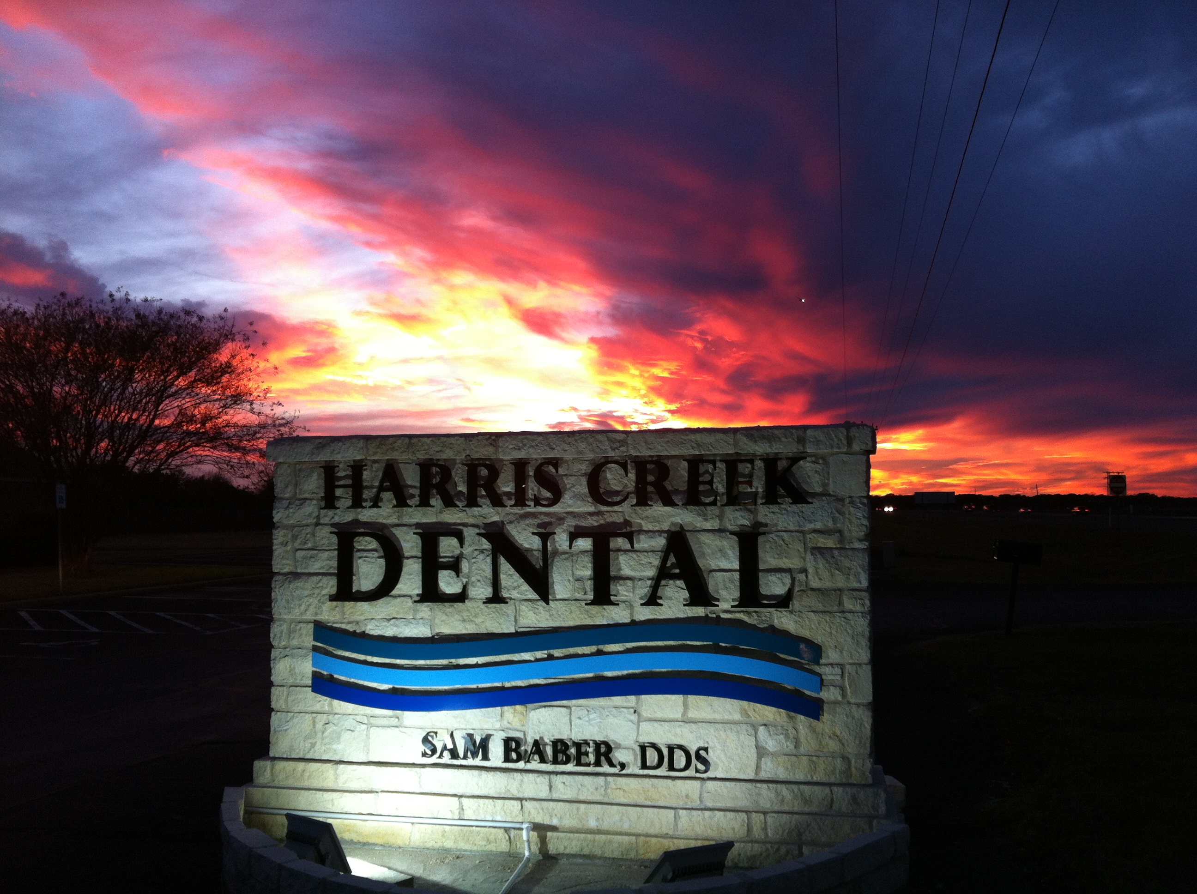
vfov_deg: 40.6
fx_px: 1208
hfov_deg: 52.7
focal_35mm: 35
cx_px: 598
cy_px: 447
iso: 80
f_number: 2.8
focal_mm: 3.85
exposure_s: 1/24
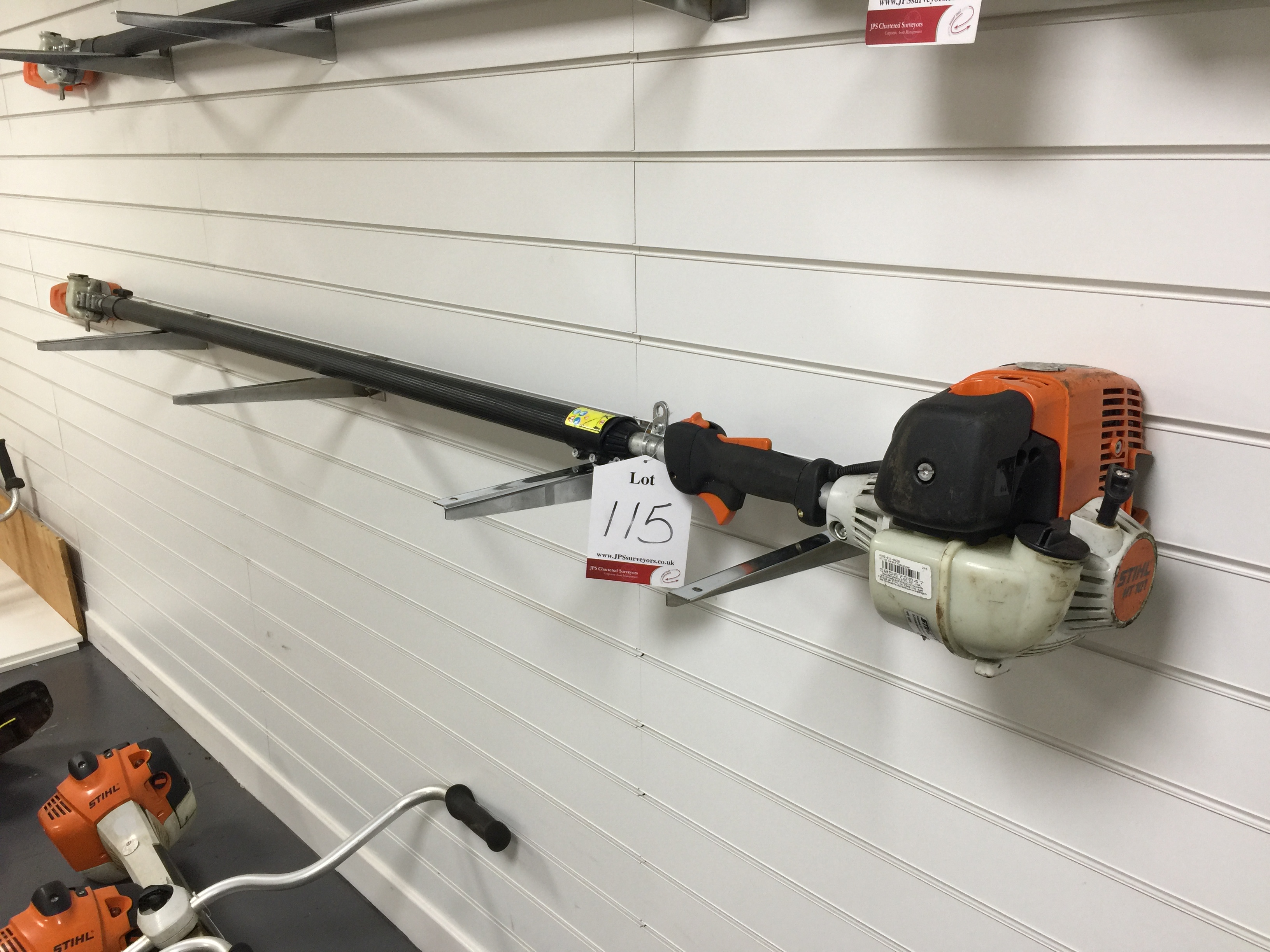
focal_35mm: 29
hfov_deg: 61.7
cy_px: 476
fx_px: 1064
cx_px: 635
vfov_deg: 48.2
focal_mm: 4.15
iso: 40
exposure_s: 1/17
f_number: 2.2
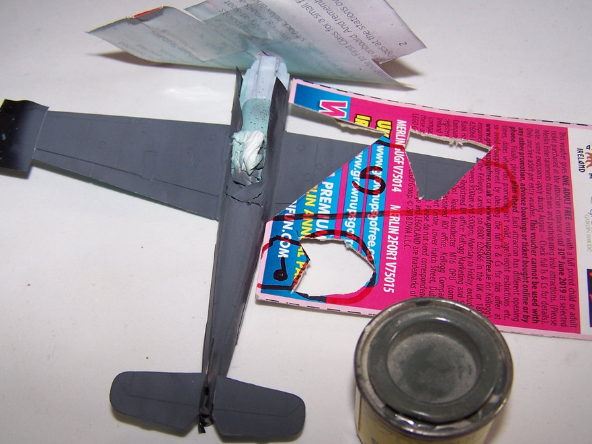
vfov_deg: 31.5
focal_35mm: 46
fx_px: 787
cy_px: 254
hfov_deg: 41.2
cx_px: 282
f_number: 2.8
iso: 80
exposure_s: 1/60
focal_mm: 6.3
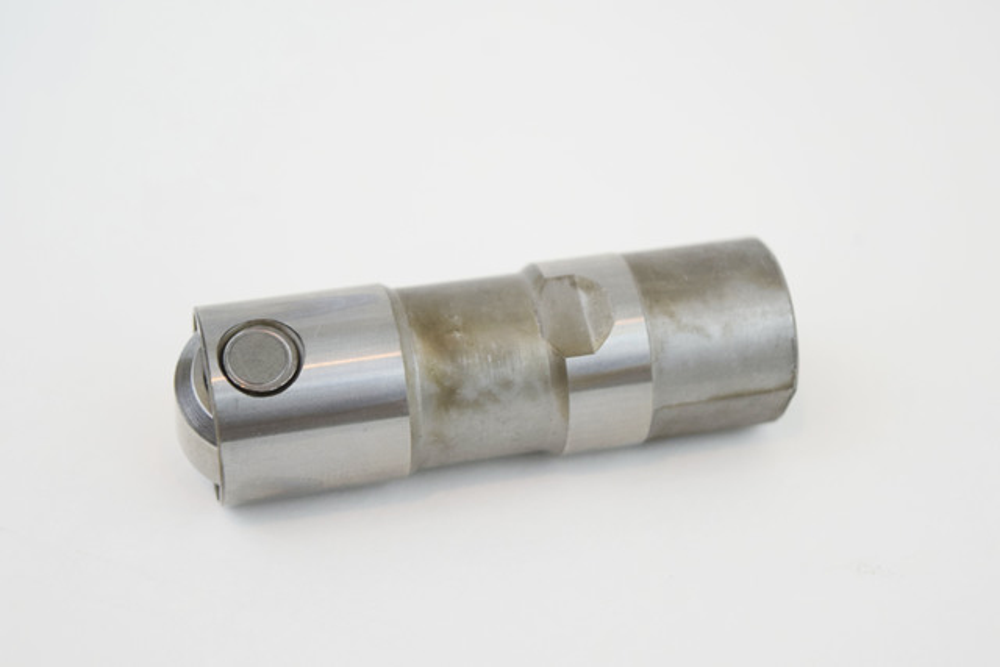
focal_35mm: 82
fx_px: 2292
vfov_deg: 16.6
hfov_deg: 24.6
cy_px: 334
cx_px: 500
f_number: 5.6
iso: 800
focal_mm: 55
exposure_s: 1/50
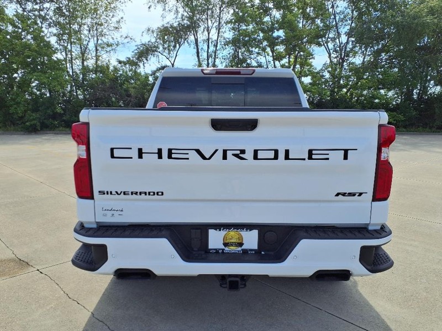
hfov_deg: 65.3
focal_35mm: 27
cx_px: 221
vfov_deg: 51.4
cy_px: 166
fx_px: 345
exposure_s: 1/2000
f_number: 1.9
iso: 40
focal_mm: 3.58
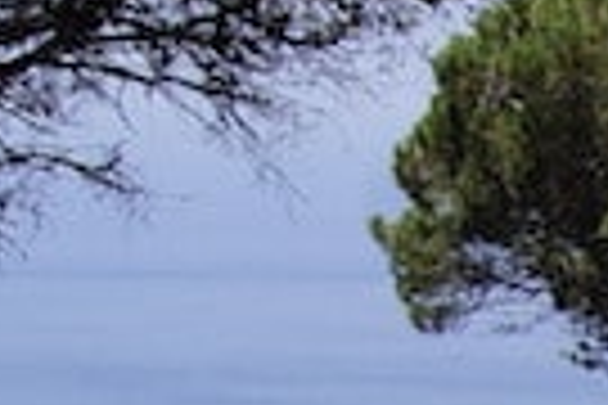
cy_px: 1256
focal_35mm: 289
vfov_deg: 4.5
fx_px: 4881
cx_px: 1603
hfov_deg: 6.7
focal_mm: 26
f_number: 13
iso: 100
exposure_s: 1/125
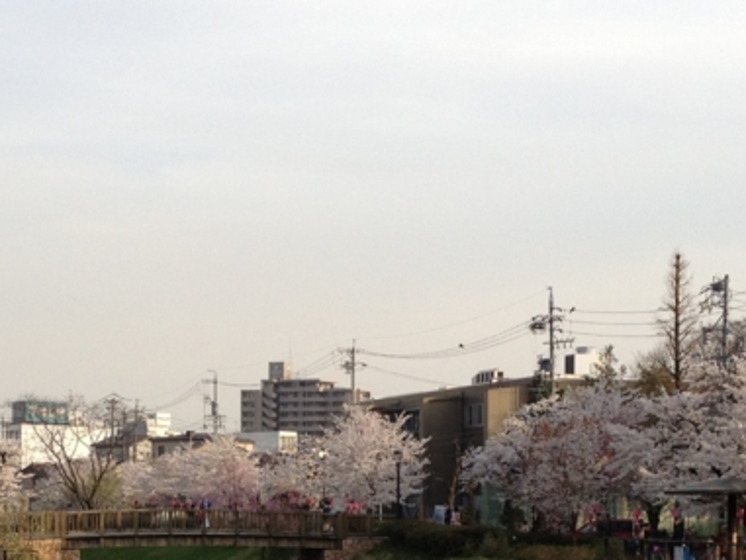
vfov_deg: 15.5
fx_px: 2026
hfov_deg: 20.9
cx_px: 370
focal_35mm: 94
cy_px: 535
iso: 64
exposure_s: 1/746
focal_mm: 4.28
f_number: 2.4
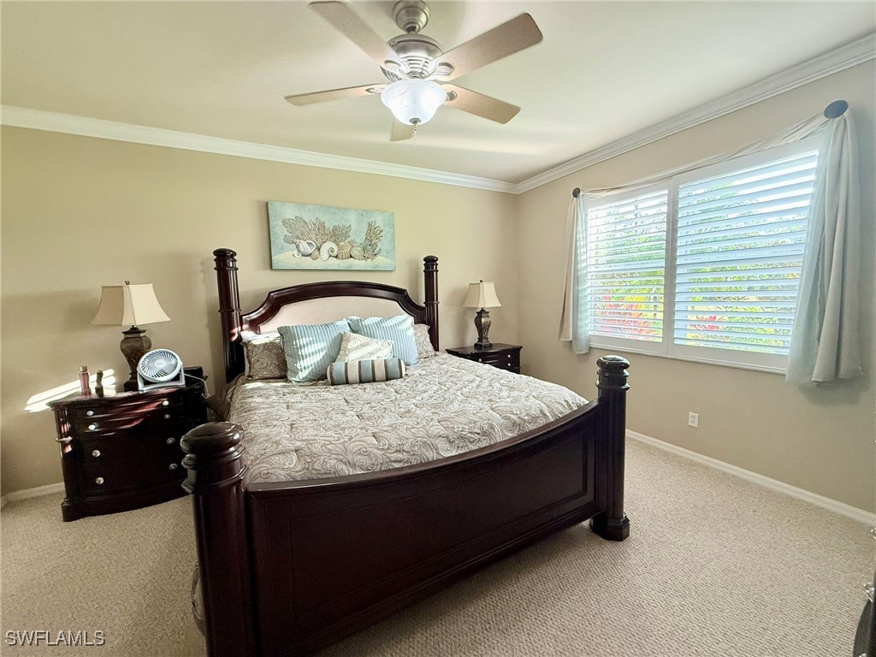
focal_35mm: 14
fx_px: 354
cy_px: 328
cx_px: 438
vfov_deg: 85.7
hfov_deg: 102.1
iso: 320
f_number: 2.2
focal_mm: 2.22
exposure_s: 1/120
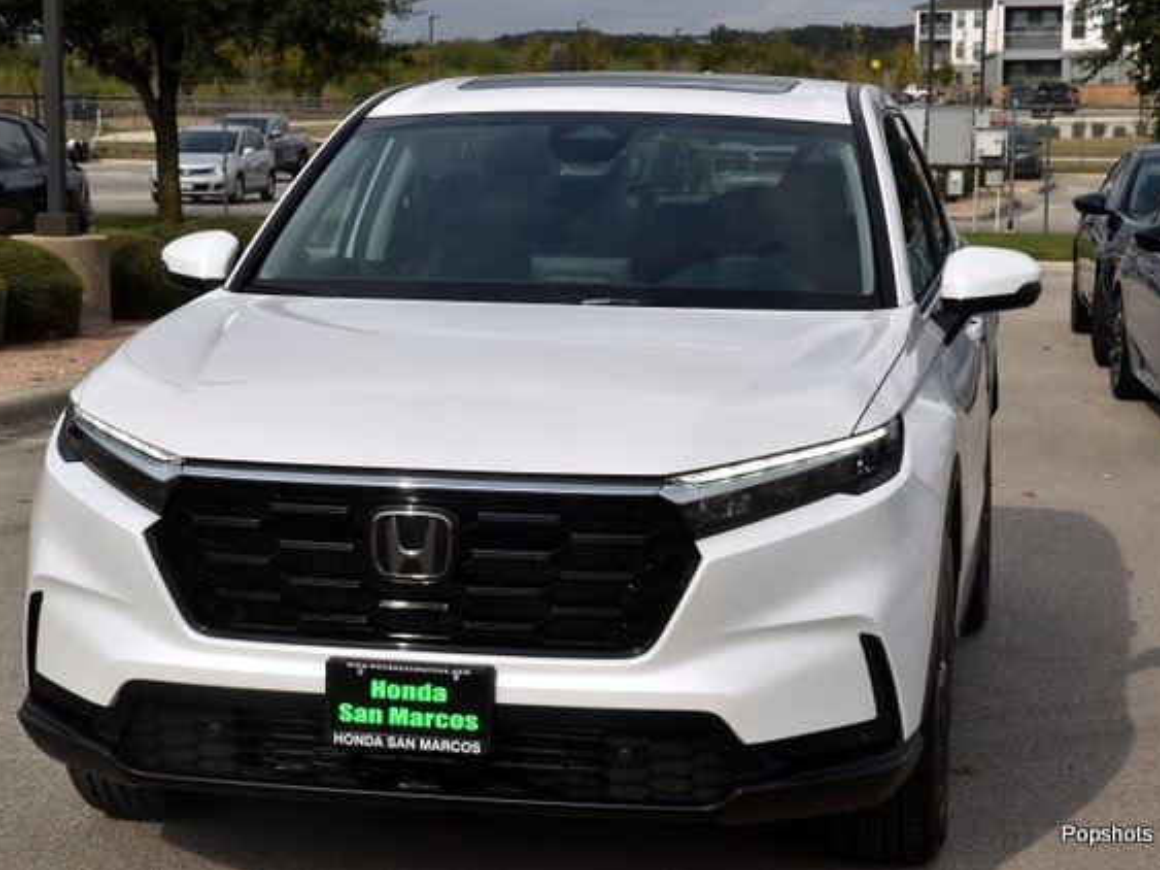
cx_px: 527
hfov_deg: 23.8
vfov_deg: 18.0
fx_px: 2747
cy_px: 434
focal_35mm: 82
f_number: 11
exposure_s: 1/500
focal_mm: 50
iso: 200
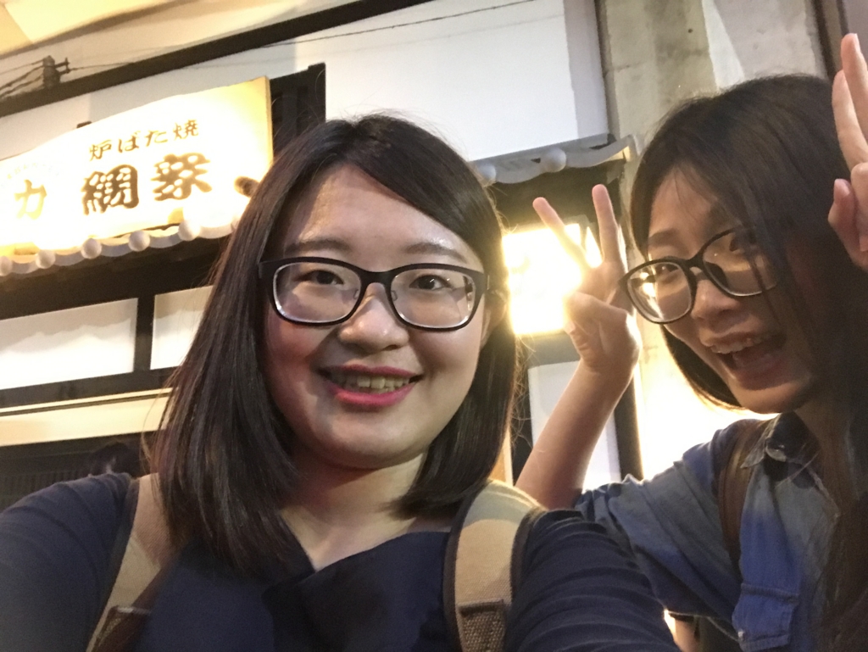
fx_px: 803
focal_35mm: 32
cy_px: 326
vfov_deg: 44.2
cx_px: 434
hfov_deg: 56.8
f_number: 2.2
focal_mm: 2.87
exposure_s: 1/15
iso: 800
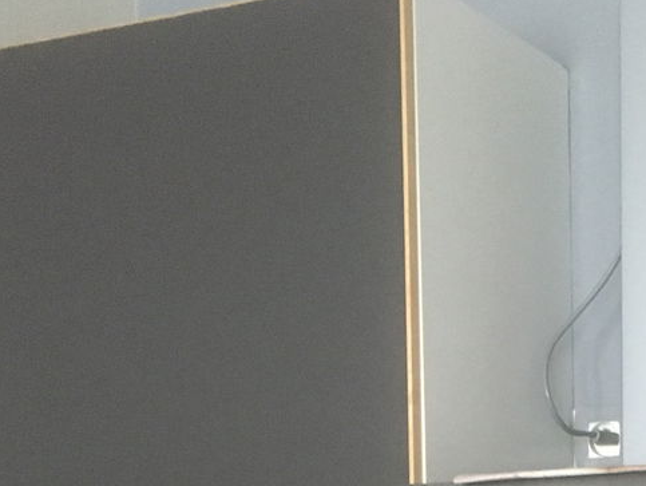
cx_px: 554
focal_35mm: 96
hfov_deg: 20.1
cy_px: 775
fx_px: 1793
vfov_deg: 14.2
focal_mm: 4.15
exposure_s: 1/25
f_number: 2.2
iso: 200
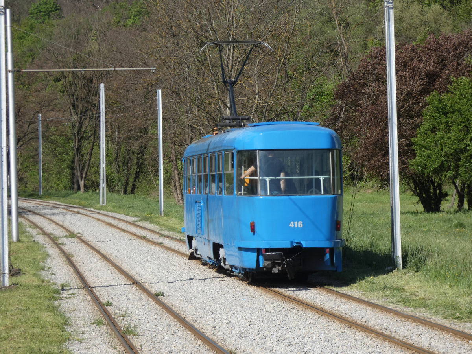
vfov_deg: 10.1
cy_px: 177
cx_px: 236
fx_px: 2004
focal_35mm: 147
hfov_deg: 13.4
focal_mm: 26.3
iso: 80
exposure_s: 1/400
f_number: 5.4
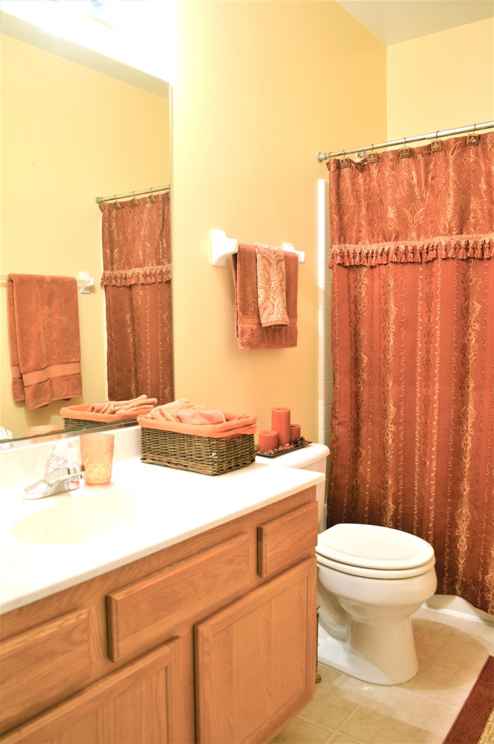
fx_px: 557
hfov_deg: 47.8
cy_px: 372
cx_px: 247
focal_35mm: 27
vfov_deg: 67.4
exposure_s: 1/60
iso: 450
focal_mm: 18
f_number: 3.5
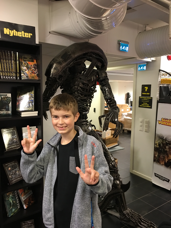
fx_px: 191
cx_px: 86
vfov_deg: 61.7
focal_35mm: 29
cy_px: 114
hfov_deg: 48.2
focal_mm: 4.15
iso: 100
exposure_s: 1/17
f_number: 2.2
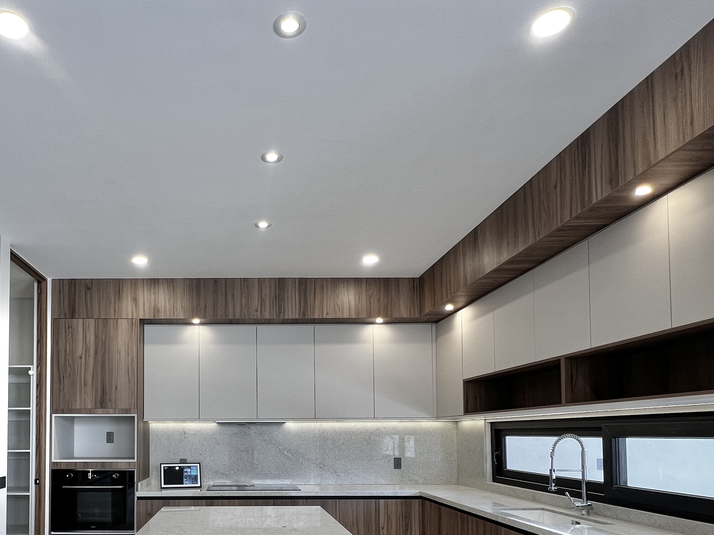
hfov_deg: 71.6
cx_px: 233
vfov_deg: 55.0
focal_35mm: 23
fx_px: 474
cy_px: 424
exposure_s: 1/120
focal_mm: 1.57
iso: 125
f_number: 1.8
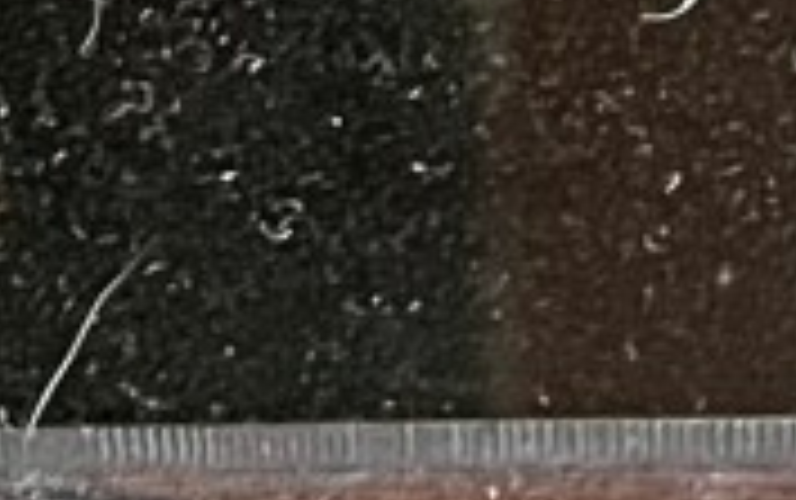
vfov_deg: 8.1
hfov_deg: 13.1
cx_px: 135
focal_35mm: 159
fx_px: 3453
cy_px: -216
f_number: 1.6
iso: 800
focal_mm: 4.2
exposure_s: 1/25
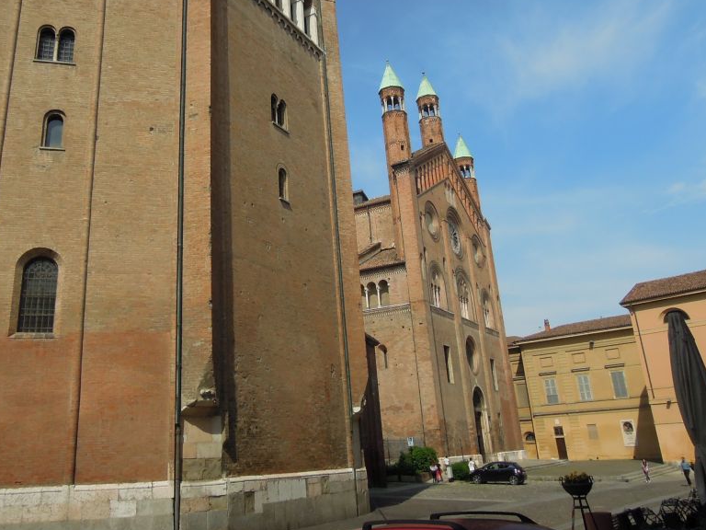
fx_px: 653
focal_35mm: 32
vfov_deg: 43.6
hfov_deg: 56.2
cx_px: 271
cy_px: 179
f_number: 4.5
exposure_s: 1/1600
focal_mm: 4.3
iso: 160
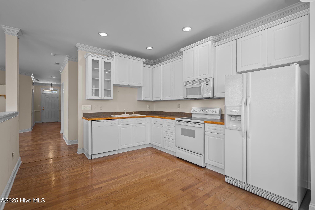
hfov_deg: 96.7
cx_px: 158
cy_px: 105
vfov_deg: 73.7
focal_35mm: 16
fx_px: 140
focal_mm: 16
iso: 320
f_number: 4
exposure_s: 1/13
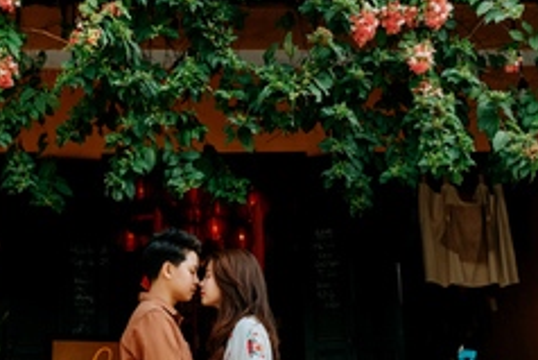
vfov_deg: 23.7
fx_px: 852
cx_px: 188
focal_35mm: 57
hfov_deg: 34.8
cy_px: 237
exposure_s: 1/400
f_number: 2.5
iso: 100
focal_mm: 35
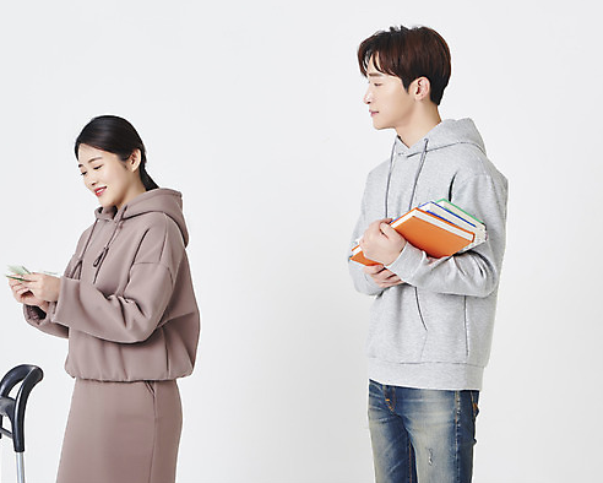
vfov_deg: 19.2
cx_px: 256
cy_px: 242
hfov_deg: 23.8
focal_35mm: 80
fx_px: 1428
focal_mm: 70
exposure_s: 1/125
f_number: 13
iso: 100
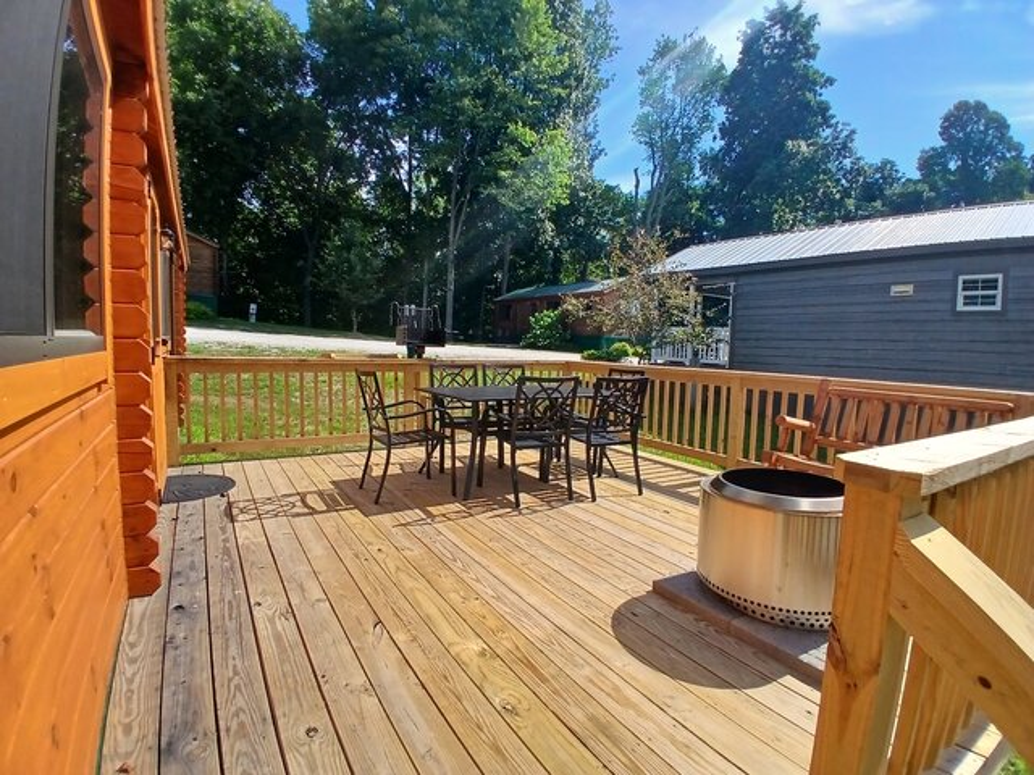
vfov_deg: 74.7
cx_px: 517
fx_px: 508
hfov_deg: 91.0
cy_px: 388
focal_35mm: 17
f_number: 2.2
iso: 50
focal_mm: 1.4
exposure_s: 1/967
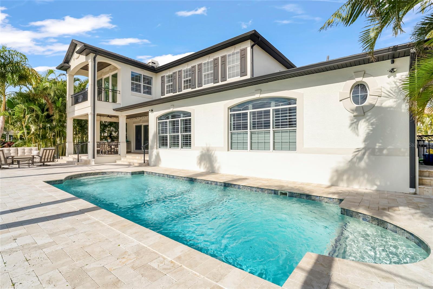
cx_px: 216
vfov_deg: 73.8
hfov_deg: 96.7
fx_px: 193
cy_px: 144
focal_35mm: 16
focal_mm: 16
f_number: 9
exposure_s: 1/640
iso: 100
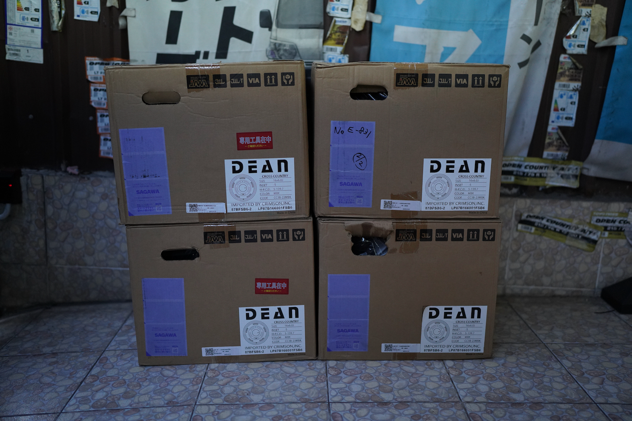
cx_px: 316
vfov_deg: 37.9
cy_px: 210
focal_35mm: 35
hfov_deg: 54.4
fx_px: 615
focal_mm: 35
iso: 1600
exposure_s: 1/800
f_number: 1.4
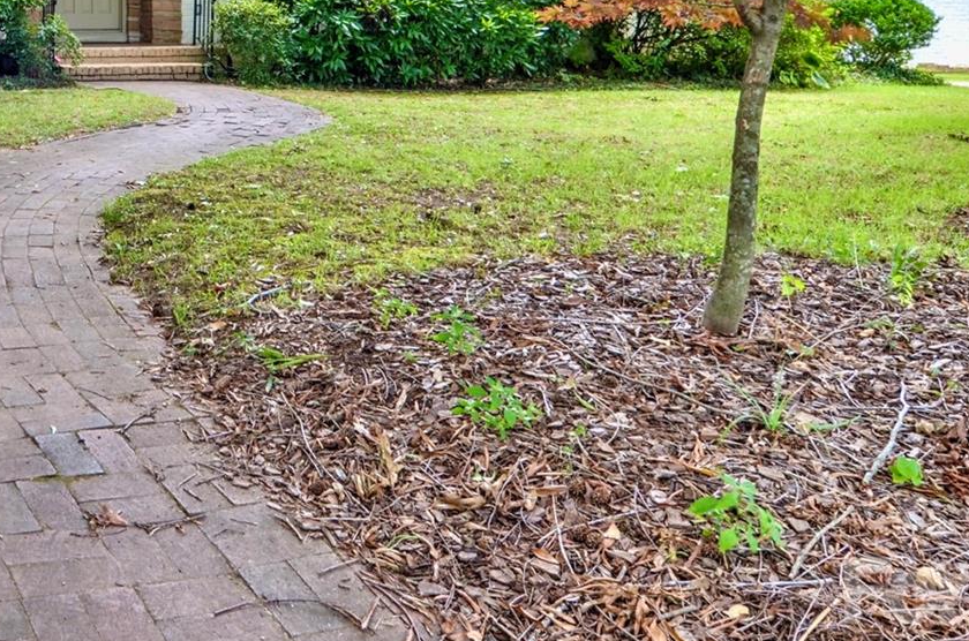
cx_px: 43
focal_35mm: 40
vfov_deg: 30.6
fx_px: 1080
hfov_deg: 42.9
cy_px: -7
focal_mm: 11
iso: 200
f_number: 10
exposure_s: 1/20
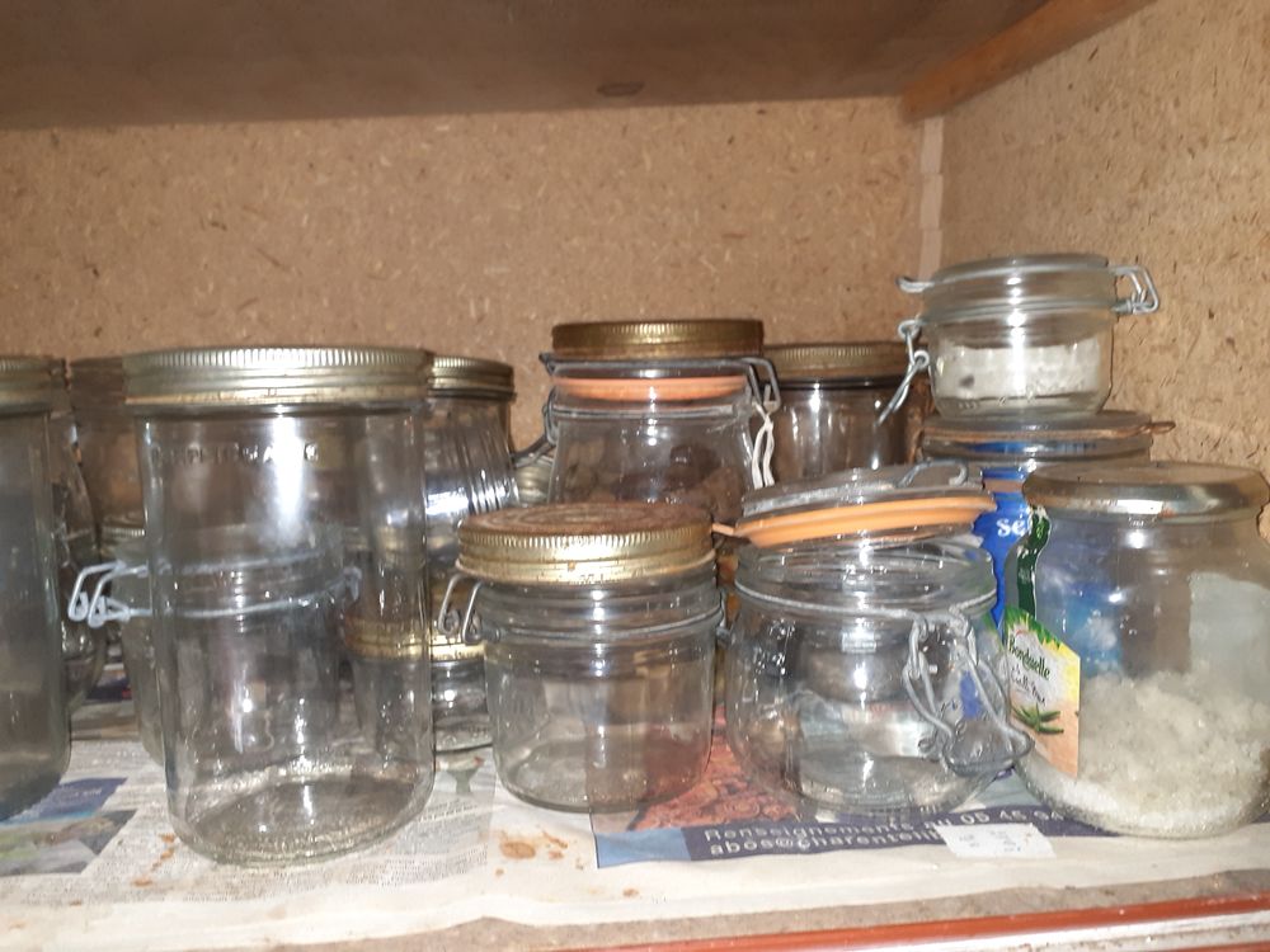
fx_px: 991
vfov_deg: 51.4
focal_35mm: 27
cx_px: 635
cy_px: 476
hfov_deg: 65.3
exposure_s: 1/17
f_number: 1.9
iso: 1000
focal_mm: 3.6
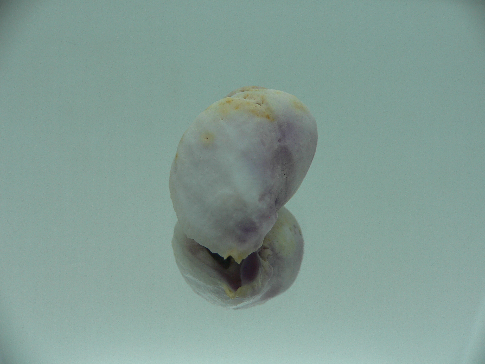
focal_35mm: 35
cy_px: 182
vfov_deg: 40.7
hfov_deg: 52.6
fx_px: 490
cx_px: 242
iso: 80
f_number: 2.8
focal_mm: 4.6
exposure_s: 1/80
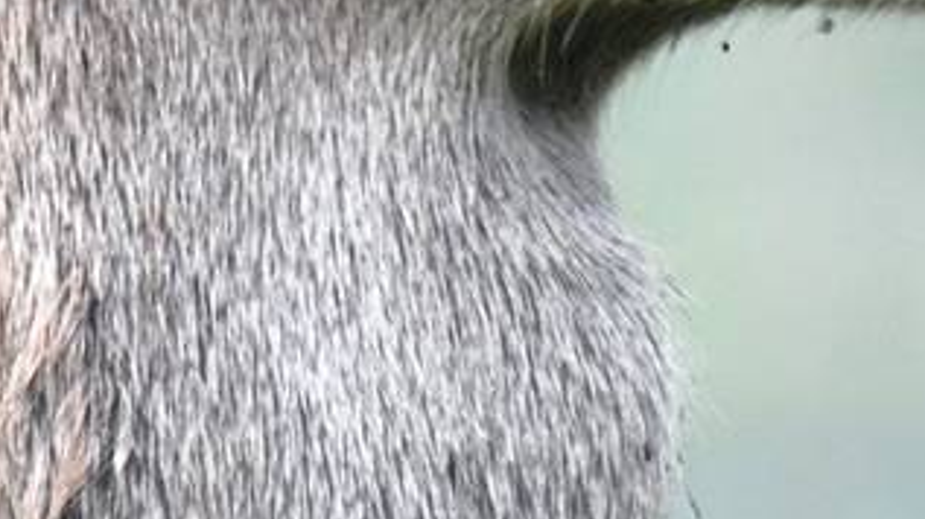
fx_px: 52515
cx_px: 598
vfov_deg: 0.6
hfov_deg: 1.0
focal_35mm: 2142
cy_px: -800
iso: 200
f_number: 5.6
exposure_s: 1/200
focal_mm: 270
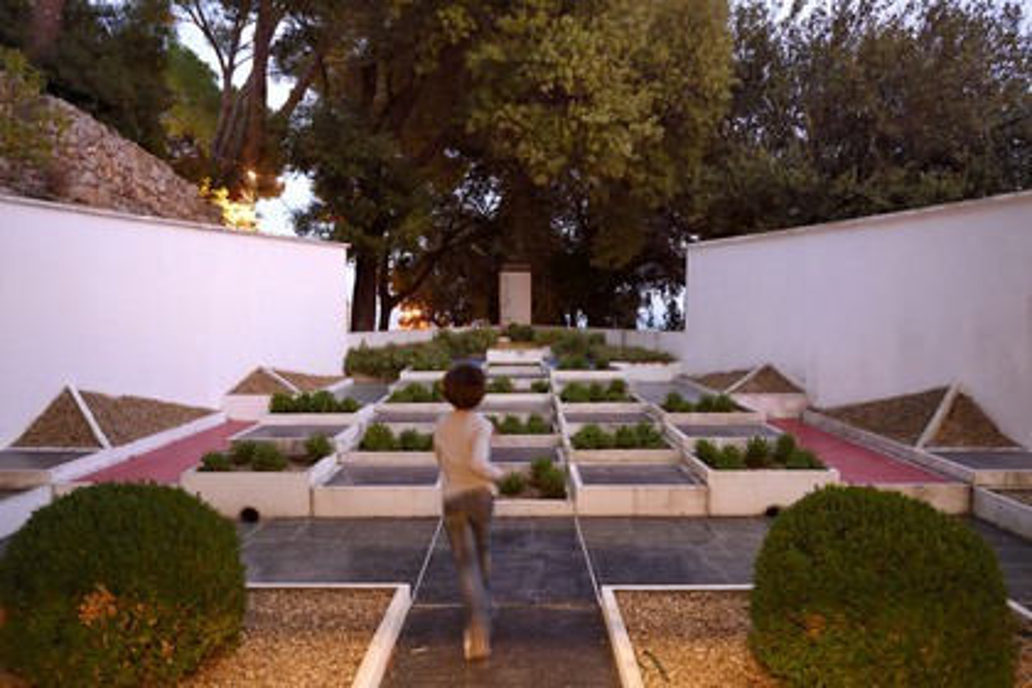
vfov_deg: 46.4
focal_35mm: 28
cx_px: 516
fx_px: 803
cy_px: 344
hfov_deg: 65.5
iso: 1600
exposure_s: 1/15
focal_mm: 28
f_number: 3.2
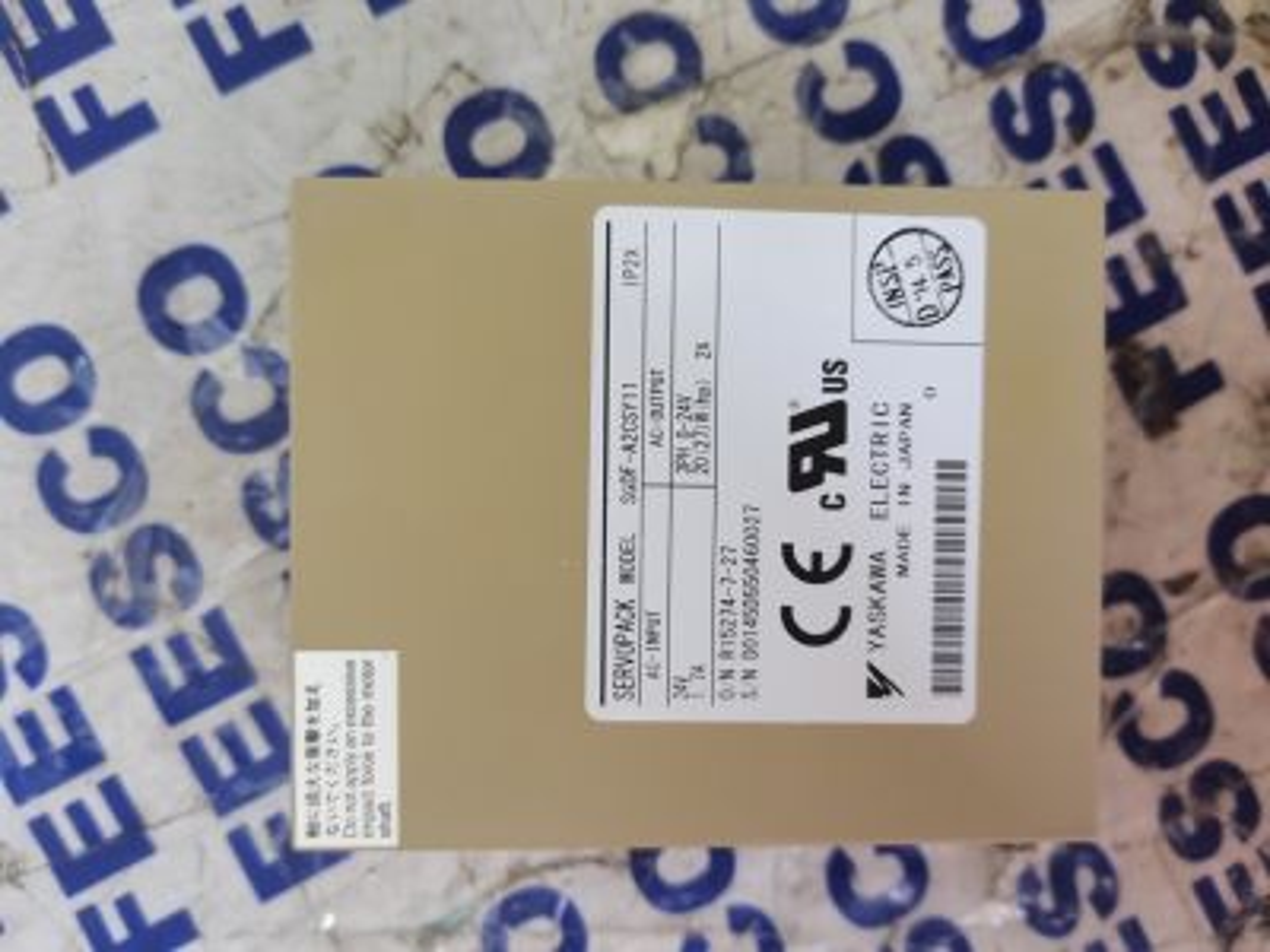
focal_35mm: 26
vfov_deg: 53.1
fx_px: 954
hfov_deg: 67.3
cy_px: 476
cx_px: 635
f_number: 1.8
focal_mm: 5.58
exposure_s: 1/24
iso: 1000
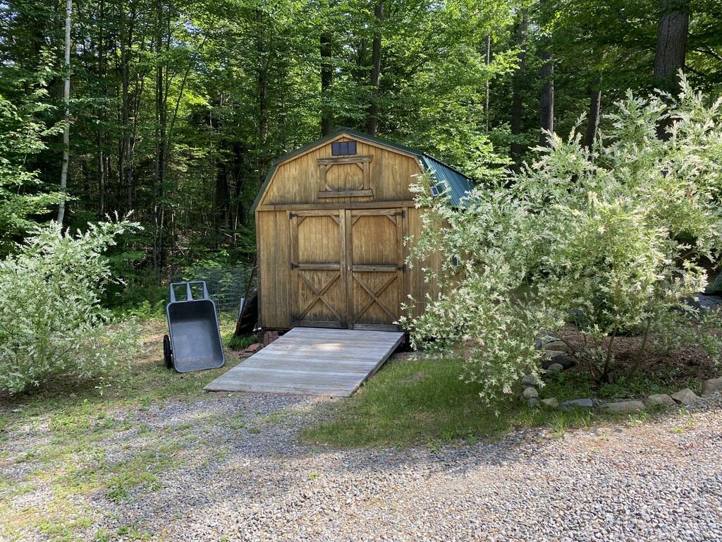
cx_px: 361
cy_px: 271
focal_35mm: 26
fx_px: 542
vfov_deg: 53.1
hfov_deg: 67.3
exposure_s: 1/429
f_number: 1.8
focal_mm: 4.25
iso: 32
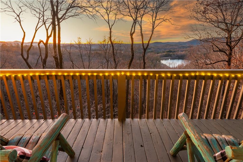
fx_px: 128
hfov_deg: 86.9
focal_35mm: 19
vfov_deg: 64.6
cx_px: 122
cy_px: 81
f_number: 18
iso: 800
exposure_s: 2.5
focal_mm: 19
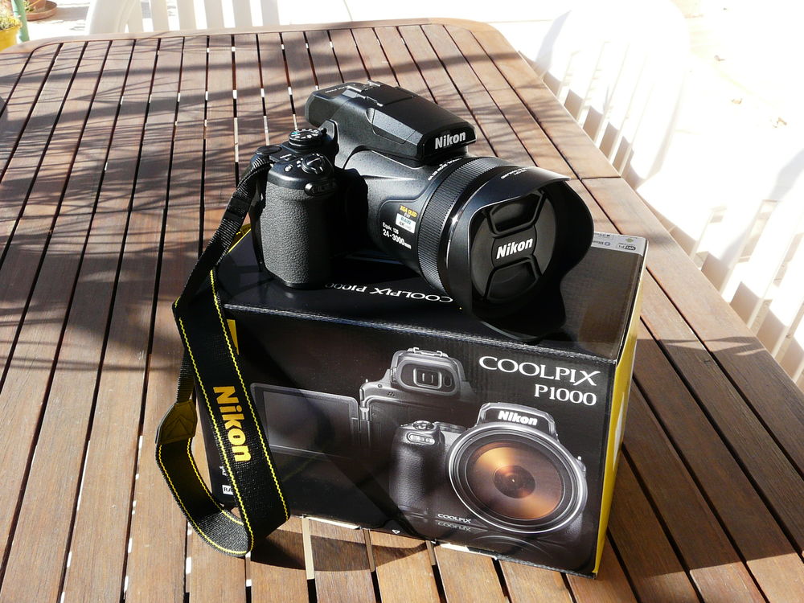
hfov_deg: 43.9
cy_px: 302
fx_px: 999
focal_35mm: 43
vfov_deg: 33.6
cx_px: 402
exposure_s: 1/200
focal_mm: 5.6
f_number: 5
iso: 100
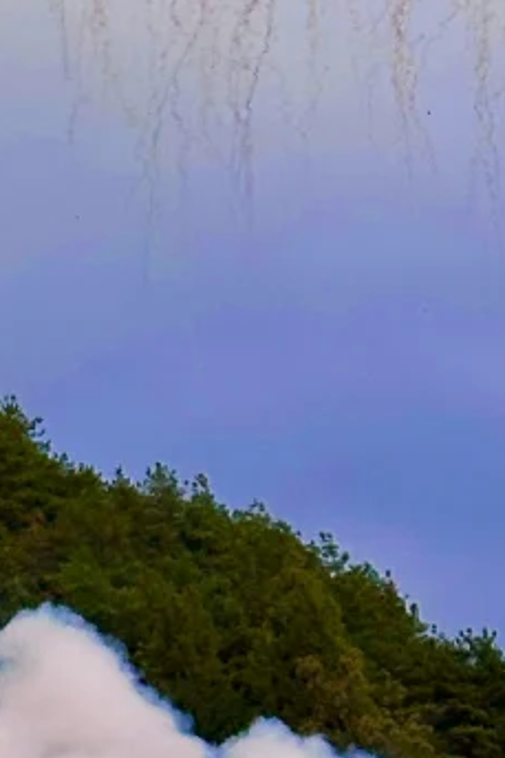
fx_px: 4402
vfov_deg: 9.7
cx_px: -631
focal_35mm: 209
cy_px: -209
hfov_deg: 6.3
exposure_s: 1/5556
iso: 64
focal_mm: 6.86
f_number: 1.78
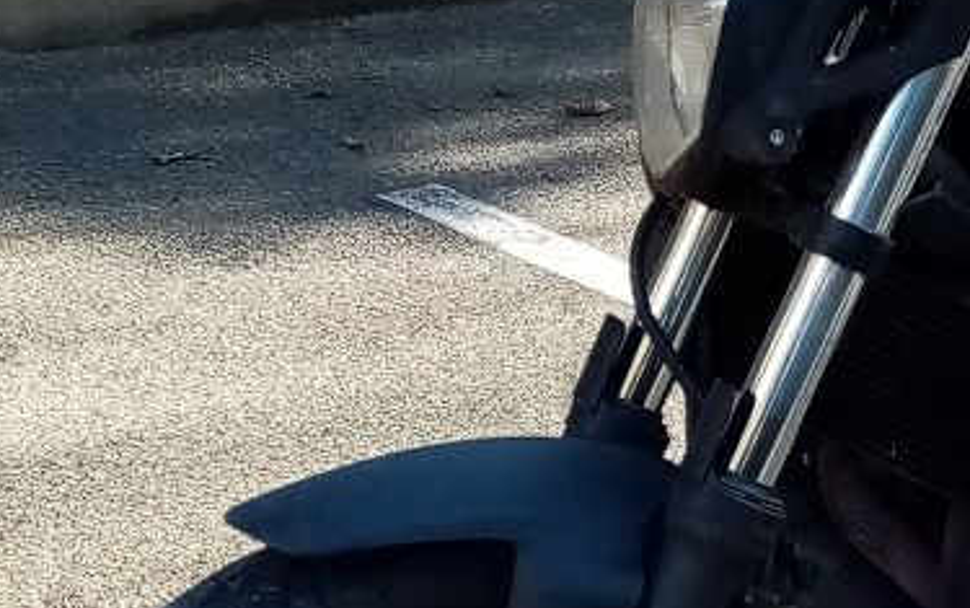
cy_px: 378
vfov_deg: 13.9
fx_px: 2487
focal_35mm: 94
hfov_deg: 21.6
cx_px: 848
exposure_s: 1/107
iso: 103
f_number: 1.8
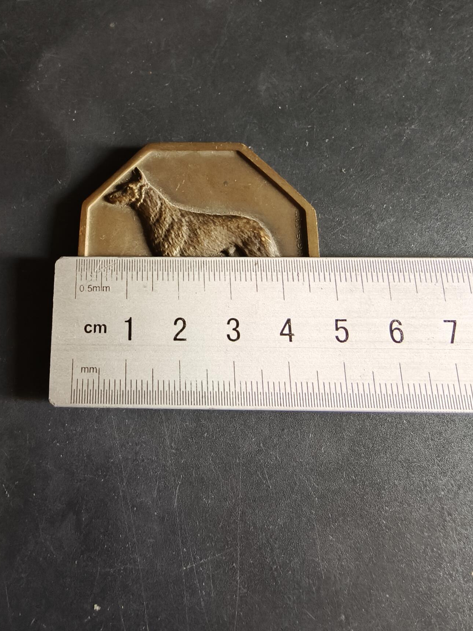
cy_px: 311
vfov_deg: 71.6
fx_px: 437
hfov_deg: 56.8
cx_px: 230
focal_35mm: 24
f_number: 2
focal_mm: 2.32
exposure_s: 1/20
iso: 3200
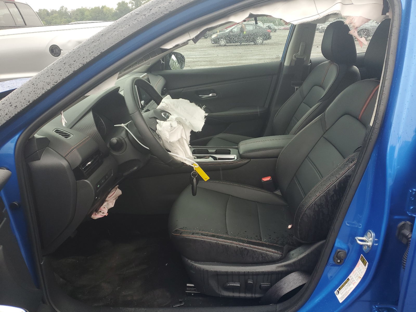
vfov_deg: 53.1
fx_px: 312
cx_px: 208
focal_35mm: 26
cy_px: 156
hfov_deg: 67.3
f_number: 1.5
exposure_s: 1/244
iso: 50
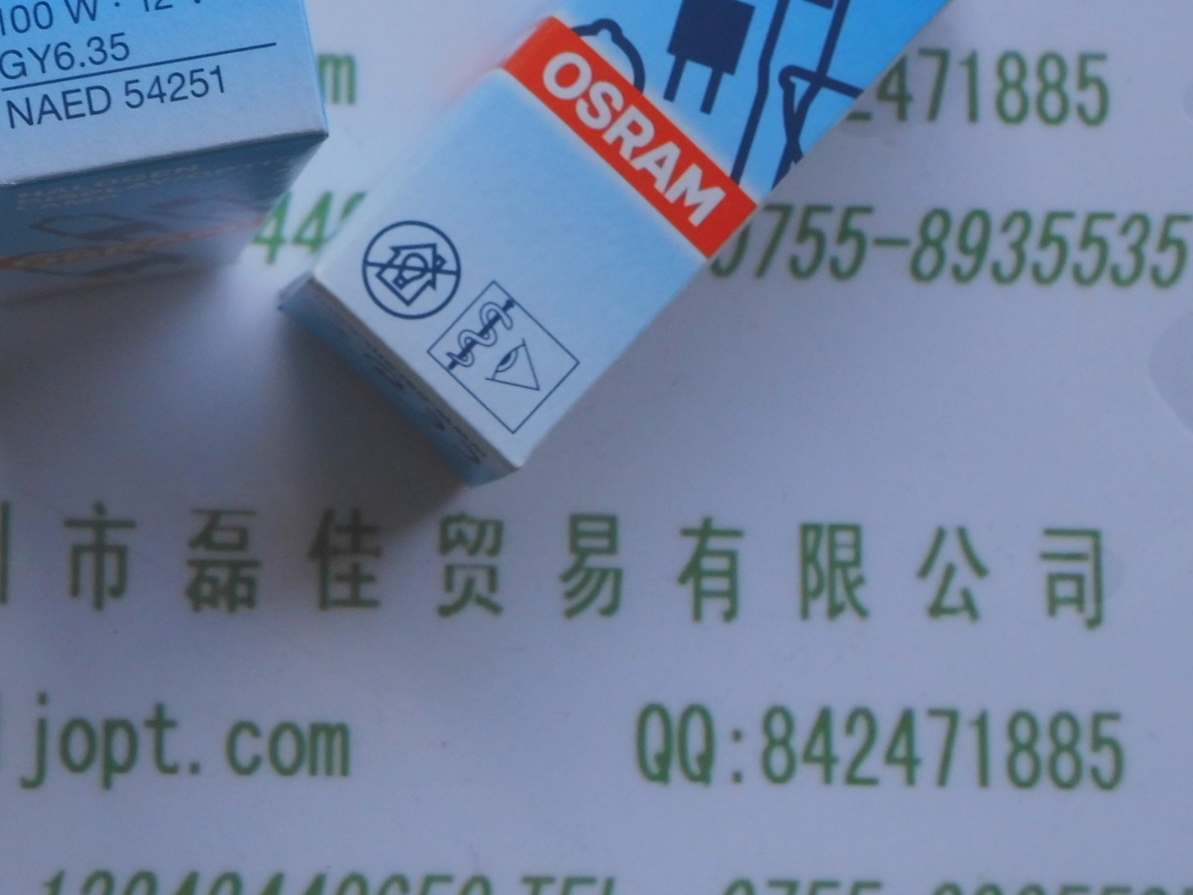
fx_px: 3584
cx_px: 226
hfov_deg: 18.7
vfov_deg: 14.2
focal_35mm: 104
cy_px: 183
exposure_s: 1/60
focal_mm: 10.2
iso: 200
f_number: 4.9
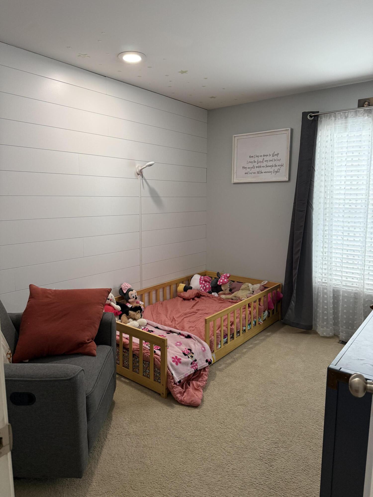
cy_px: 248
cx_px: 186
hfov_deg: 56.8
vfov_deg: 71.6
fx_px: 345
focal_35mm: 24
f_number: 1.78
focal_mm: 6.76
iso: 250
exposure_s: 1/60
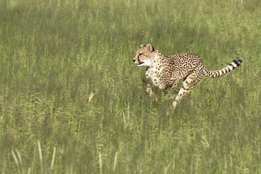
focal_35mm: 200
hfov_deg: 10.3
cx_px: 130
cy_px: 87
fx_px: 1451
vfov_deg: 6.9
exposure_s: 1/1000
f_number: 7.1
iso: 400
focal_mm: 200
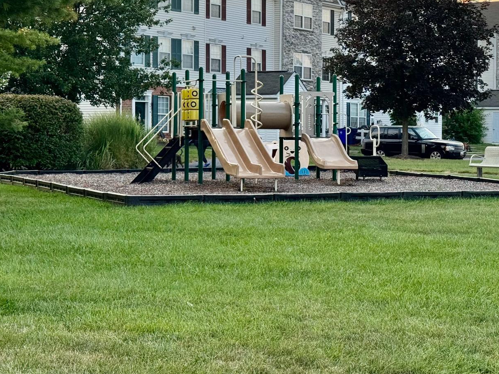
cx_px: 351
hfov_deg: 24.0
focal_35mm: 81
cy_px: 115
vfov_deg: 18.1
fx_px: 1167
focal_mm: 6.76
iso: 64
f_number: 1.78
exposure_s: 1/747
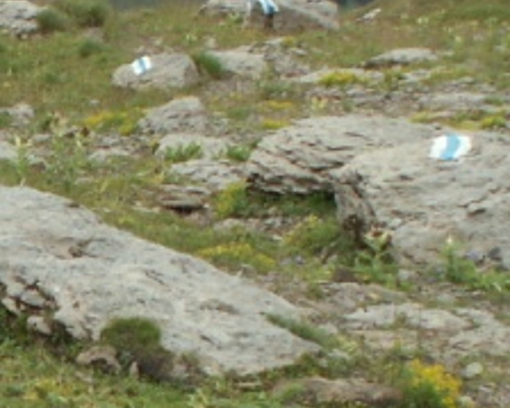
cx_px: -73
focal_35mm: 183
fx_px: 2761
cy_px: 429
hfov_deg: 10.4
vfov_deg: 8.4
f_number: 4.5
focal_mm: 6.79
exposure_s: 1/80
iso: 50
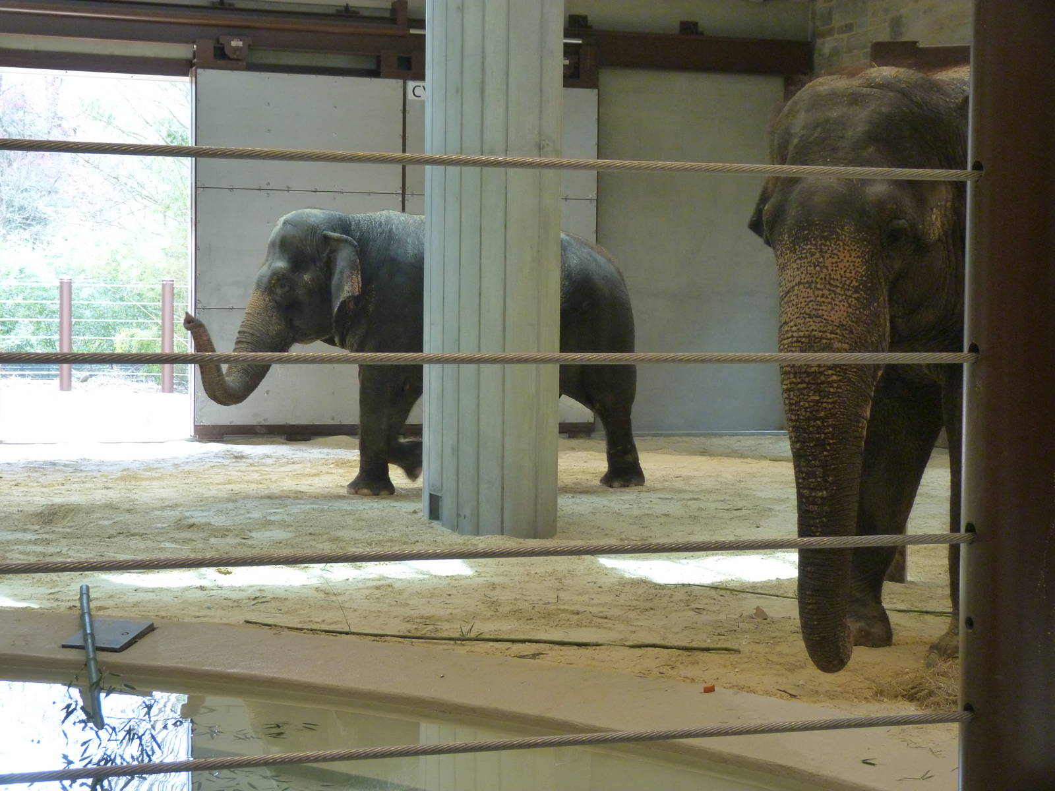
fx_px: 2103
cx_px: 528
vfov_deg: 21.3
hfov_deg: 28.2
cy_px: 396
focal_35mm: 69
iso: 320
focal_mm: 12.4
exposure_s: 1/60
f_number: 3.3
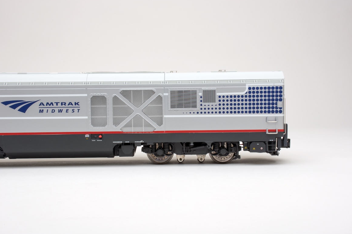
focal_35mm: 62
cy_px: 119
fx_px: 606
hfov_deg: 32.4
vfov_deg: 21.9
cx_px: 175
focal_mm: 40
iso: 100
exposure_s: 1/125
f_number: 25
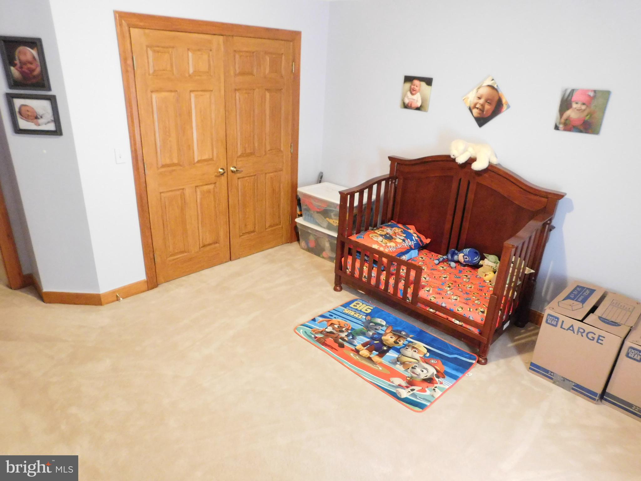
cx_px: 320
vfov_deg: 58.9
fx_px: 426
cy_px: 240
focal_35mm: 23
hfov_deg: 73.9
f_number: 3
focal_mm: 4
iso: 800
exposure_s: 1/8
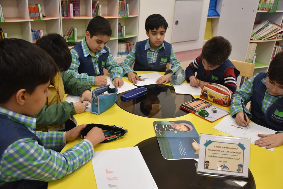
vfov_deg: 38.4
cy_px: 94
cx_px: 142
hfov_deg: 55.1
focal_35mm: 34
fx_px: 271
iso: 800
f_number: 5
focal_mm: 23
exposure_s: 1/100
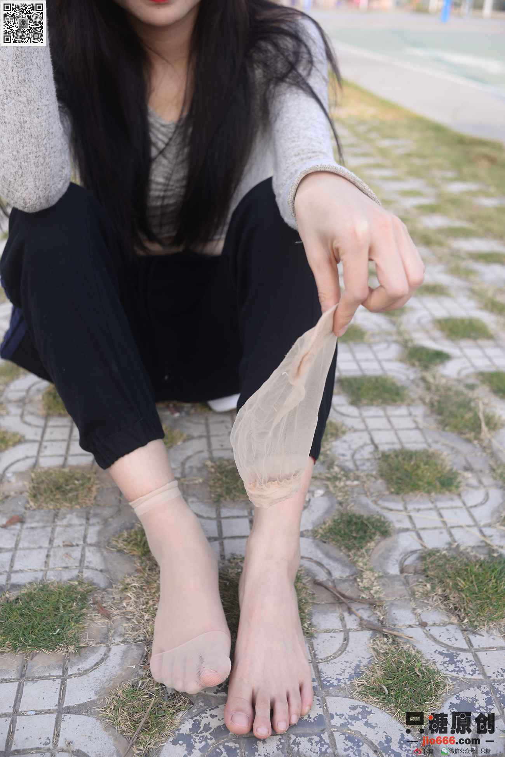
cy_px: 378
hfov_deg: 37.9
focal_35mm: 35
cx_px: 252
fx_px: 736
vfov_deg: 54.4
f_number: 5.6
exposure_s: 1/200
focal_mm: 35
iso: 100
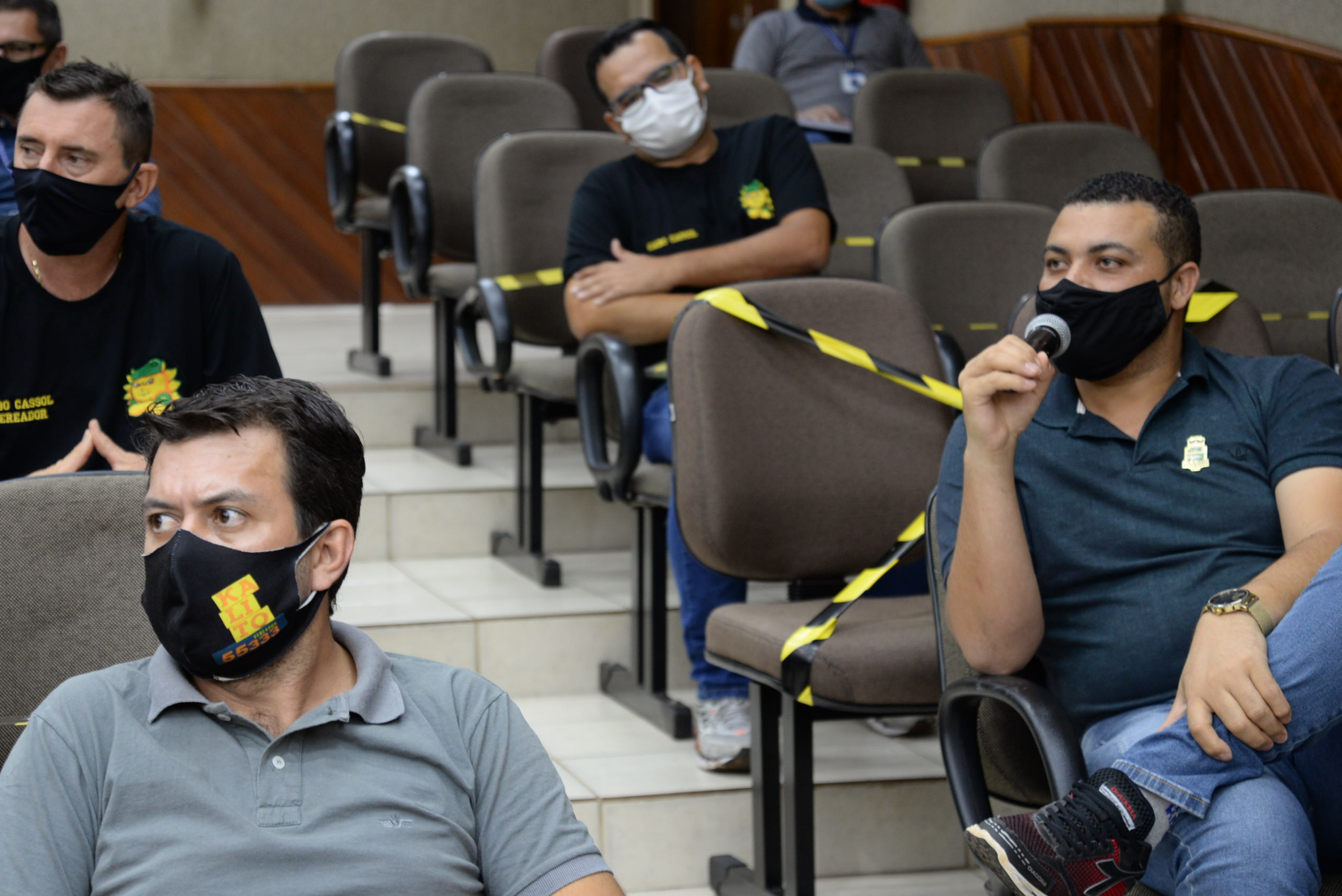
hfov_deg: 25.0
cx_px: 589
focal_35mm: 81
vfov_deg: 16.9
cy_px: 437
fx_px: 3021
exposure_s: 1/50
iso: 1000
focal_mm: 68
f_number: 4.5
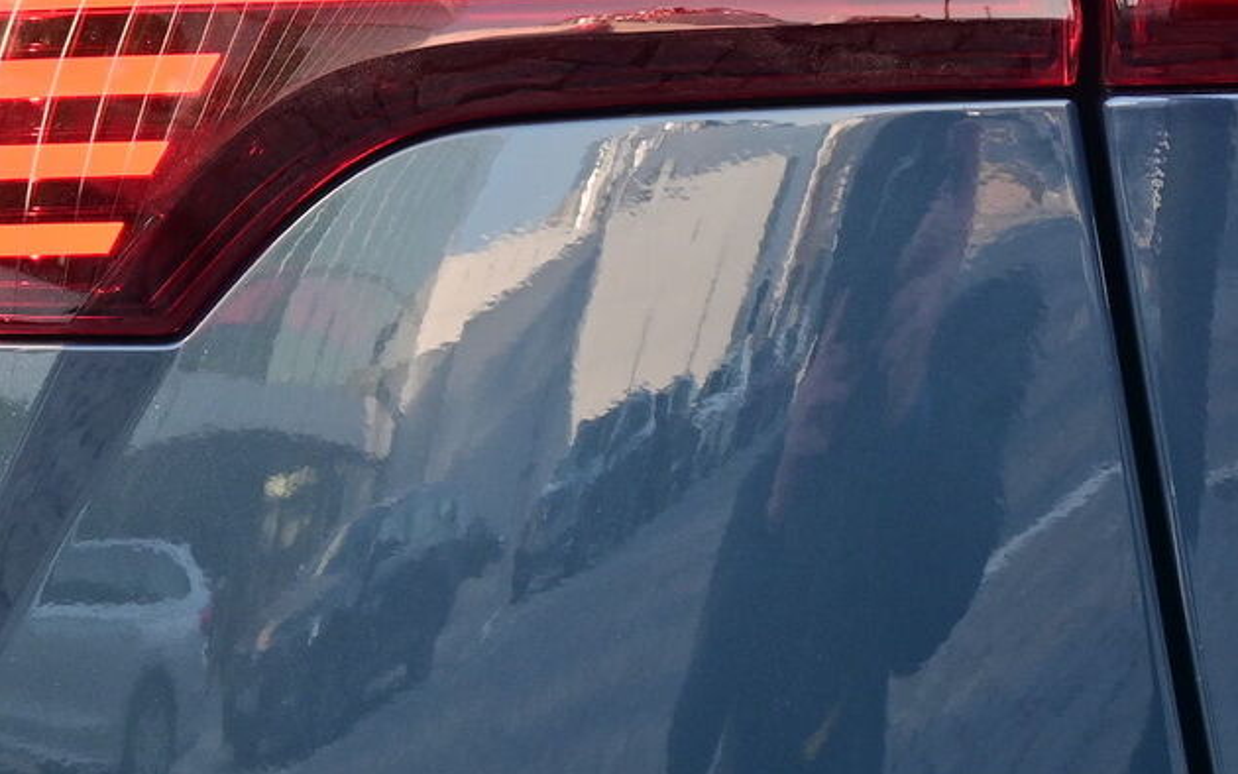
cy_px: 293
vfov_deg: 5.6
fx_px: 7863
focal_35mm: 233
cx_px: 1067
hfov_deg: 9.0
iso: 160
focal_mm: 50
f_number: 6.3
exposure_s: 1/80
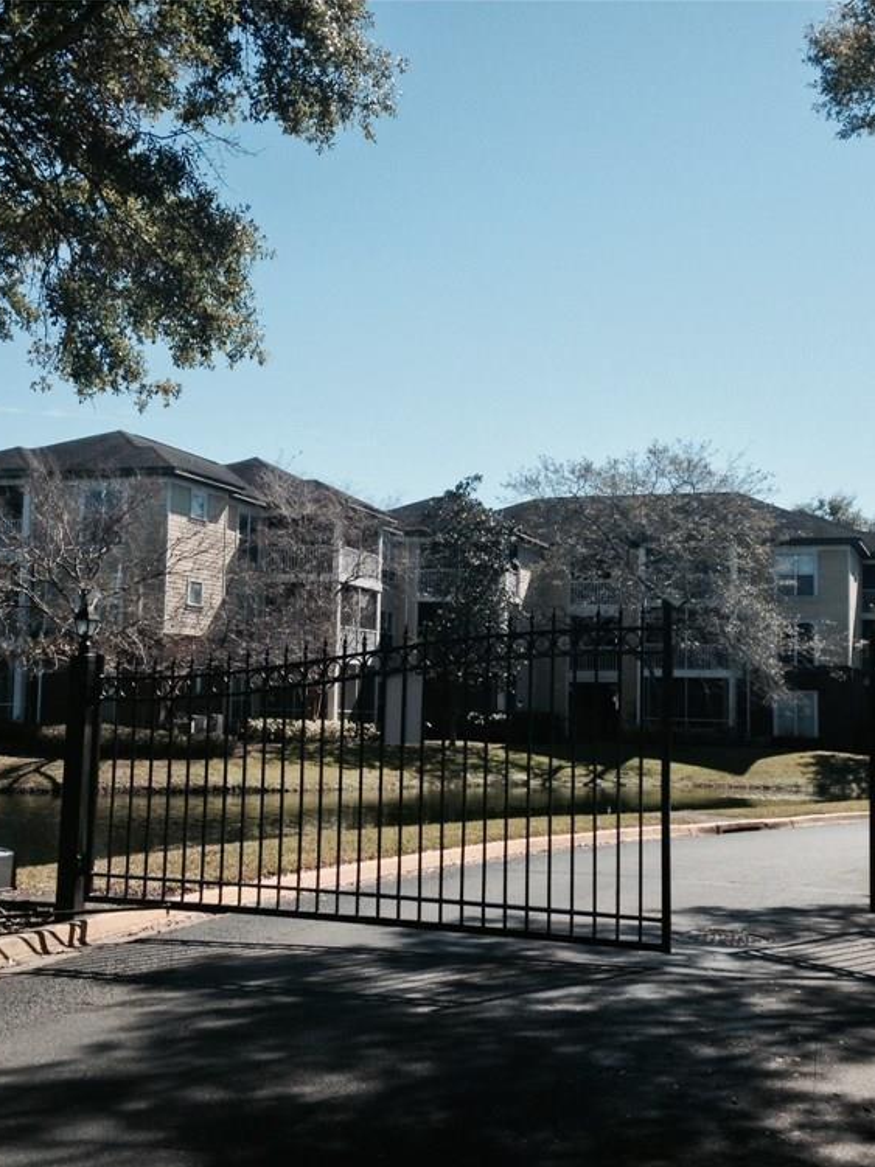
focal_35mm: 45
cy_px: 595
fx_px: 1517
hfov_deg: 32.2
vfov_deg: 42.1
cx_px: 477
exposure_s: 1/1323
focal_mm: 4.12
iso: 50
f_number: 2.4
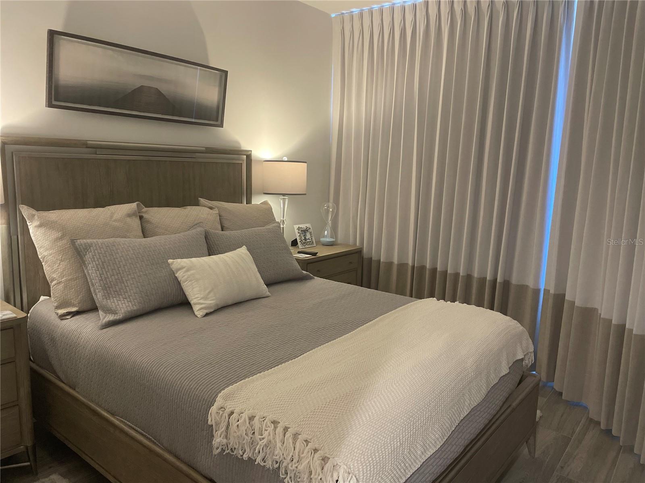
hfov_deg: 67.3
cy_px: 242
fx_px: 484
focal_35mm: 26
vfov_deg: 53.1
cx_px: 322
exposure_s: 1/60
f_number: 1.6
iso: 400
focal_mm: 4.2
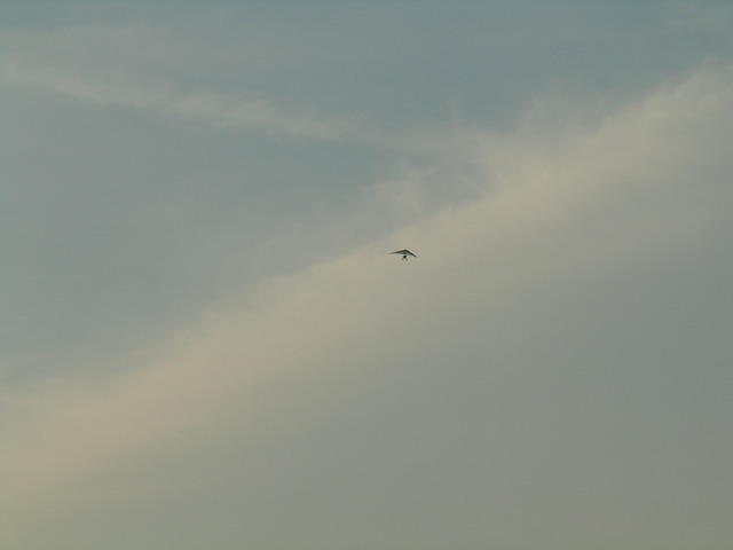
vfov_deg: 12.8
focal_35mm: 116
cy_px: 275
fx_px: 2456
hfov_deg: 17.0
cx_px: 366
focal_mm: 24
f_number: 7.3
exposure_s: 1/80.7
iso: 50
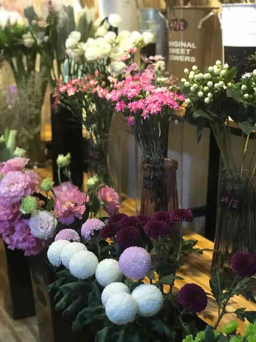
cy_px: 171
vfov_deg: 33.8
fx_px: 562
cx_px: 128
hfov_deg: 25.7
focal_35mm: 57
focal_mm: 6.6
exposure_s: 1/50
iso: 640
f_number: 2.8
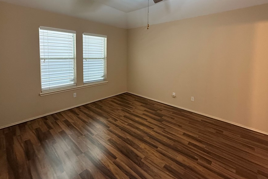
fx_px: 127
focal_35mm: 17
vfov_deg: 68.9
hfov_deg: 93.3
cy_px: 63
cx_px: 134
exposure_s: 1/60
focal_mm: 2.22
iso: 400
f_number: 2.2
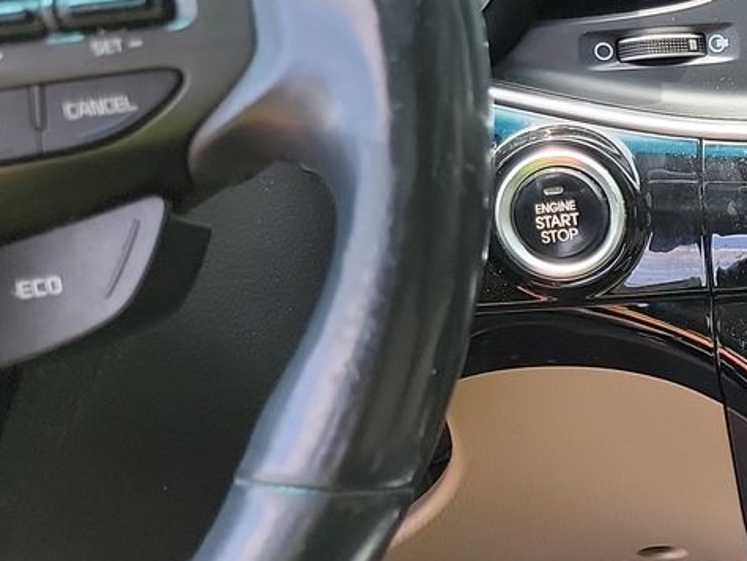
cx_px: 1242
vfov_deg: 18.1
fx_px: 1749
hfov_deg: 19.6
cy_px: 432
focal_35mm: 81
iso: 76
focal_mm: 6.7
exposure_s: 1/119
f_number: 1.8
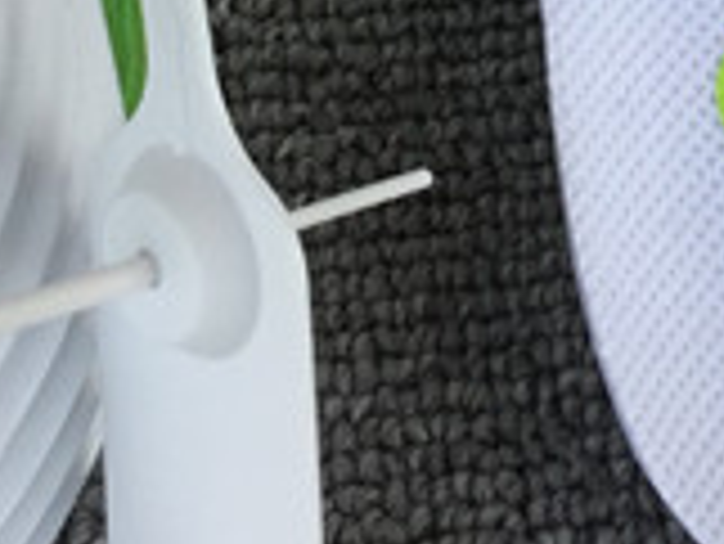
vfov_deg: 8.1
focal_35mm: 173
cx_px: 621
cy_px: -659
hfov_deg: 11.4
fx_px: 3621
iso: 25
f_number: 2.4
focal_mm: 3.3
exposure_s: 1/399
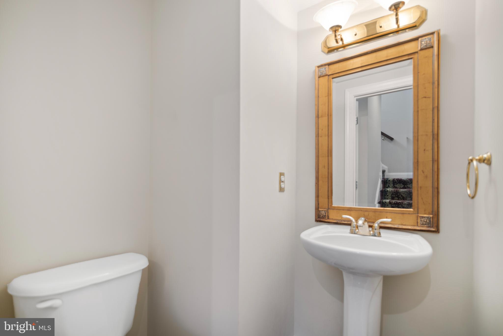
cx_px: 252
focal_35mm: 16
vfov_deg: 73.8
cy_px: 168
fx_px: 224
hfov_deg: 96.7
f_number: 2.8
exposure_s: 1/13
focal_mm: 16
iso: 100
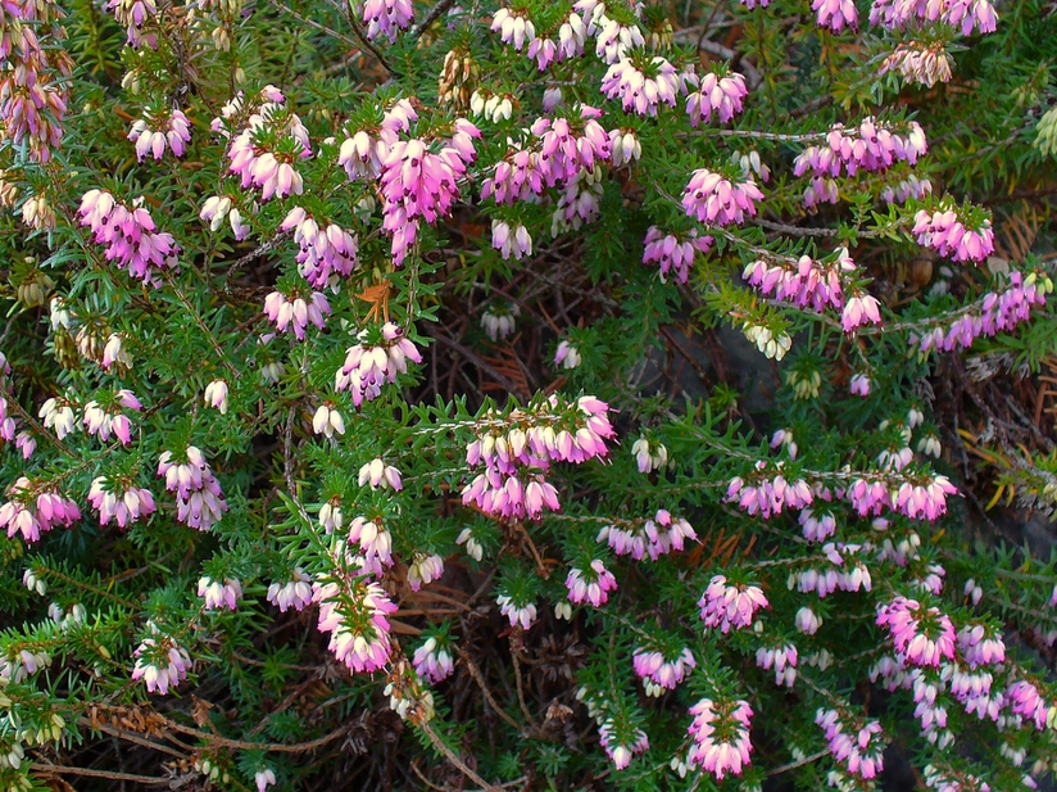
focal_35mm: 46
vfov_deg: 31.5
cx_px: 514
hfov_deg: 41.3
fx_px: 1404
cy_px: 396
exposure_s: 1/60
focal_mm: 6.1
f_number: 2.8
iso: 64
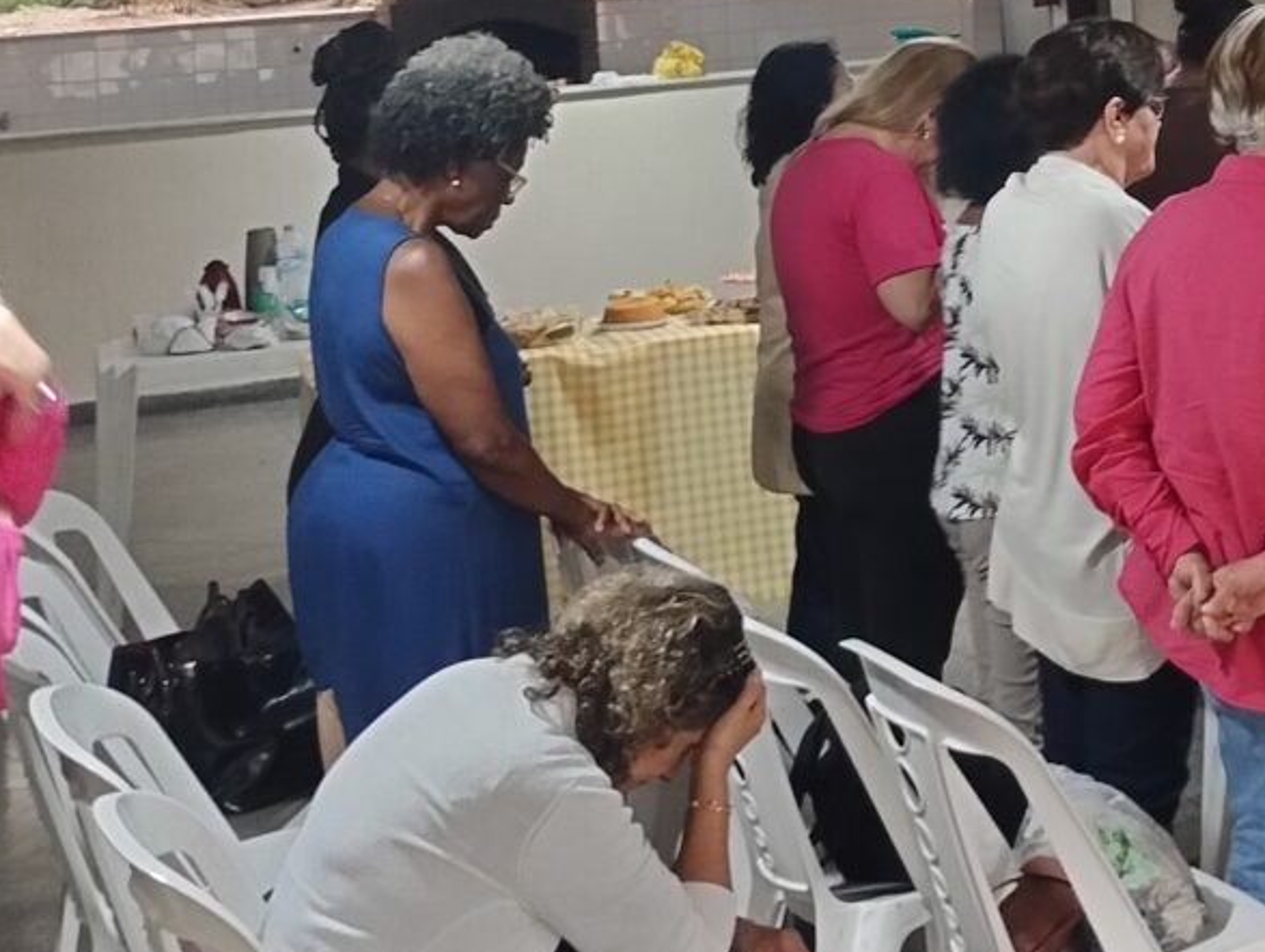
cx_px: 1250
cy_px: -67
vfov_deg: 18.8
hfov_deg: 24.5
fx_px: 2781
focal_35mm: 76
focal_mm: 4.27
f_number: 1.8
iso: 1644
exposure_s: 1/20
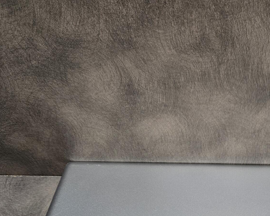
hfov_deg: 34.1
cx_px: 255
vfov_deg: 27.5
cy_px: 229
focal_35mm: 51
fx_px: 408
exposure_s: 1/100
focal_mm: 5.4
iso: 64
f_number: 1.8
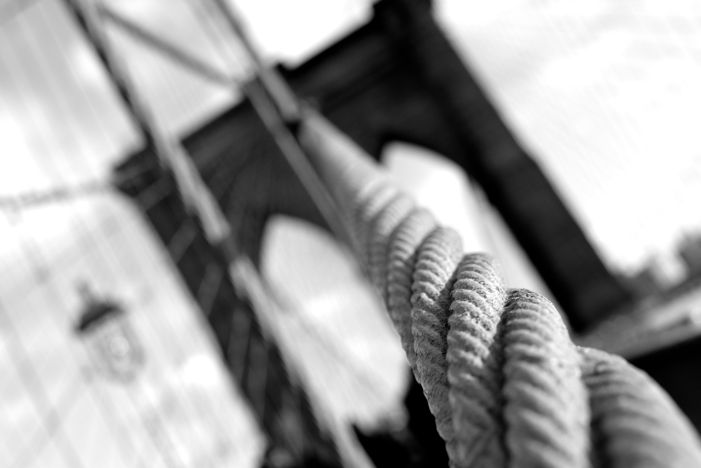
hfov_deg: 37.9
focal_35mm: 52
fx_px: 1022
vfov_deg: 25.8
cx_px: 350
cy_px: 234
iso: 400
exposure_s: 1/640
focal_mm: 35
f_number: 7.1
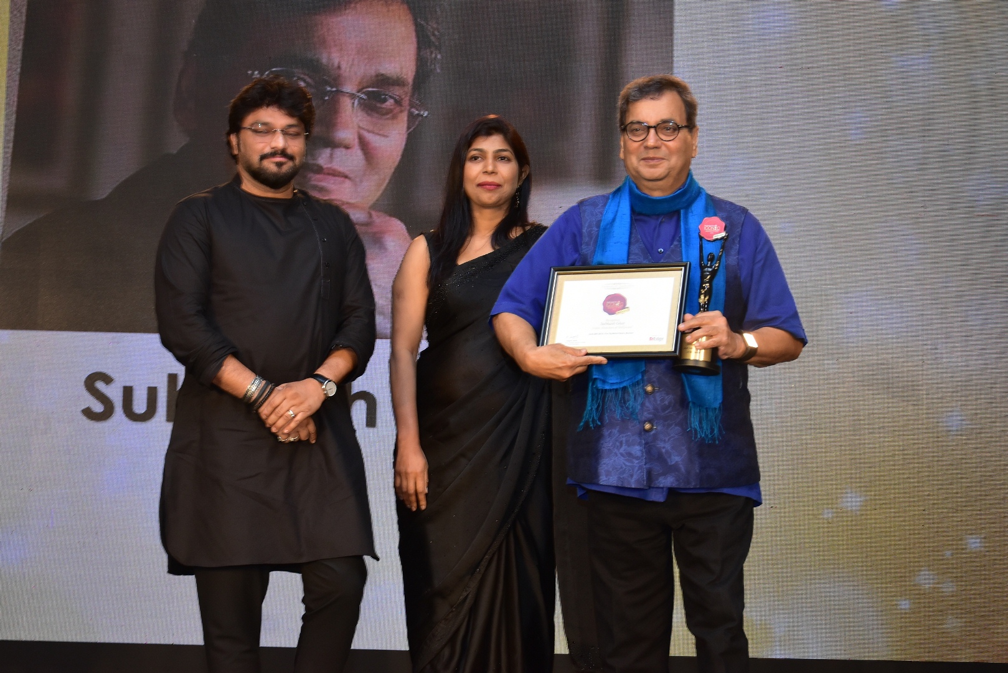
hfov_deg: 28.1
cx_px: 504
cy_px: 336
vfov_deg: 18.9
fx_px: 2016
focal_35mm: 72
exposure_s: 1/100
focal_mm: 48
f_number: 5.6
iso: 800
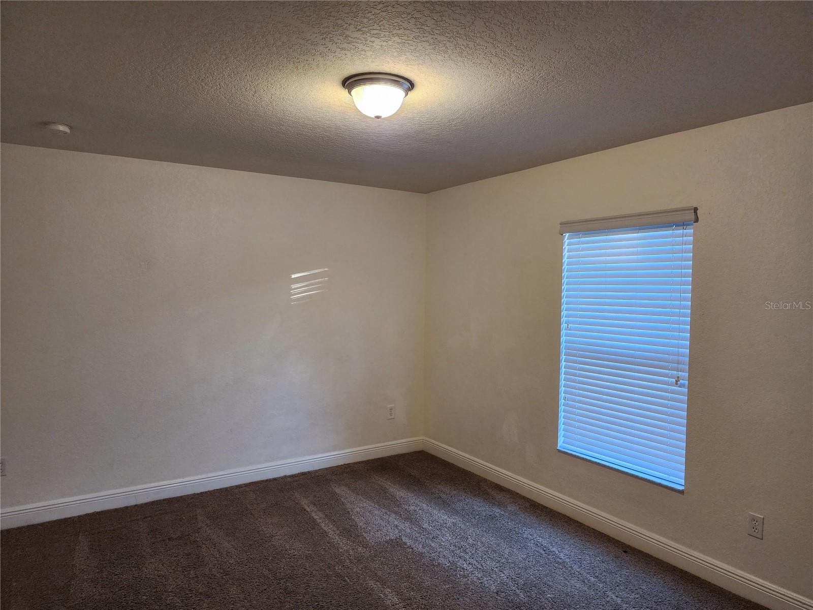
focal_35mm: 23
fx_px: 540
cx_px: 406
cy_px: 305
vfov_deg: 58.9
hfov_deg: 73.9
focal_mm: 6.4
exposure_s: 1/120
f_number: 1.8
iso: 500
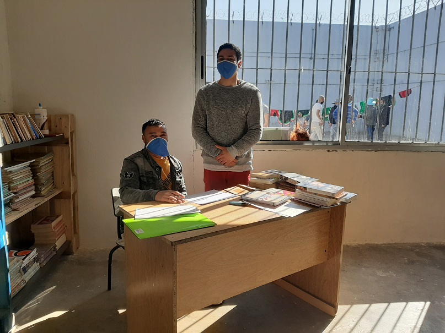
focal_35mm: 26
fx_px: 334
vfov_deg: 53.1
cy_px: 166
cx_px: 222
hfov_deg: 67.3
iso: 40
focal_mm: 3.93
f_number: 1.7
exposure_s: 1/637
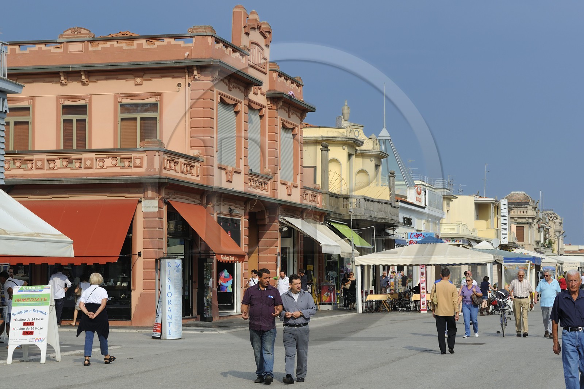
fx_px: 1297
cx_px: 292
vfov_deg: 17.1
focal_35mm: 80
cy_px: 194
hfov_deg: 25.4
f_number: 11
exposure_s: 1/250
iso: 200
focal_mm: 80
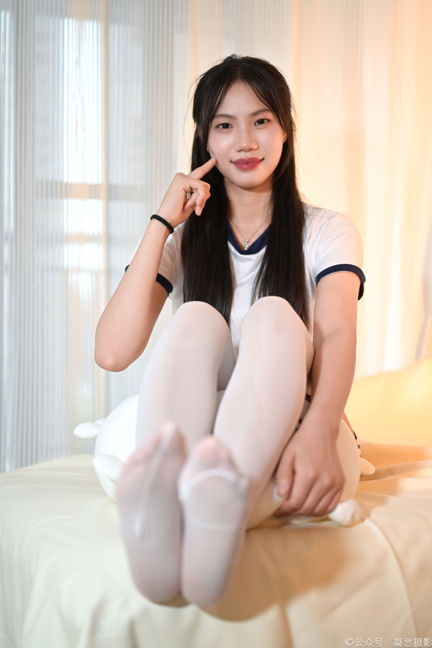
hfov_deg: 27.0
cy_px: 324
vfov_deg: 39.6
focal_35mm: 50
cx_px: 216
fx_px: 900
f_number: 1.8
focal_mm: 50
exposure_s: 1/100
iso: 1000
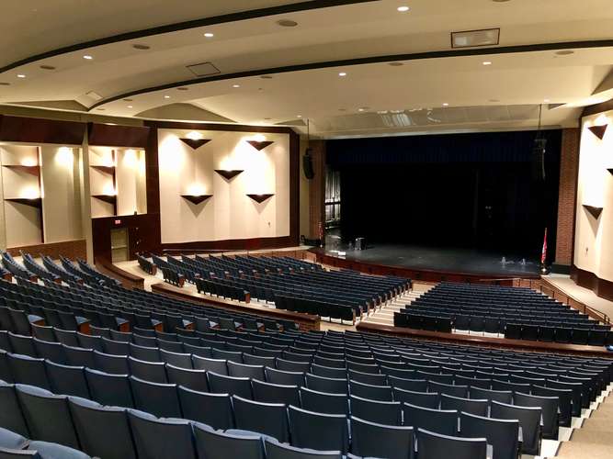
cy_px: 230
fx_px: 496
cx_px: 306
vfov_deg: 49.7
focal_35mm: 28
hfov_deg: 63.5
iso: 100
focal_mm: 4
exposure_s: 1/4
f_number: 1.8
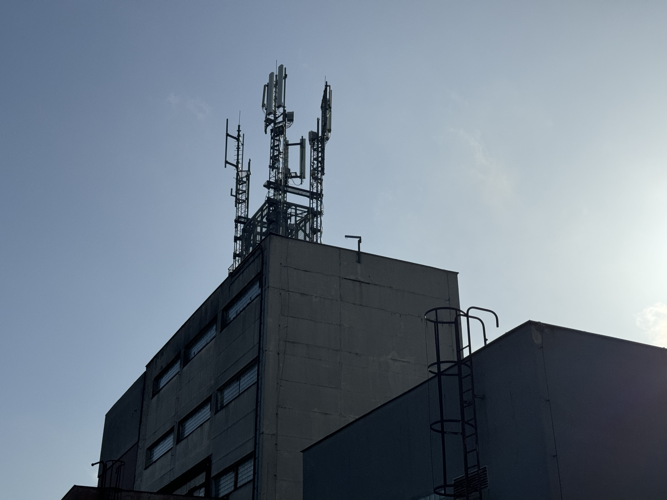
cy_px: 250
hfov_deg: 39.7
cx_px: 334
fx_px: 925
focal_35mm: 48
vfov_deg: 30.3
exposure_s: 1/28571
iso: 80
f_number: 1.78
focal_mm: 6.86
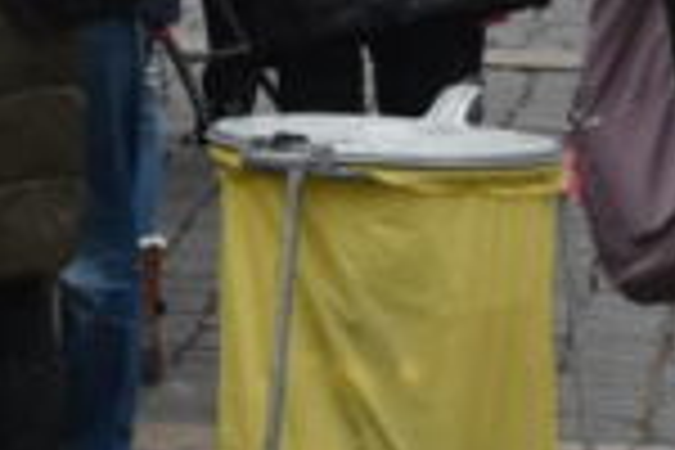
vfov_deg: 2.4
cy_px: -488
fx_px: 10563
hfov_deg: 3.6
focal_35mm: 563
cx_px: -590
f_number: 5.6
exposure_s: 1/640
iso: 800
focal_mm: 55
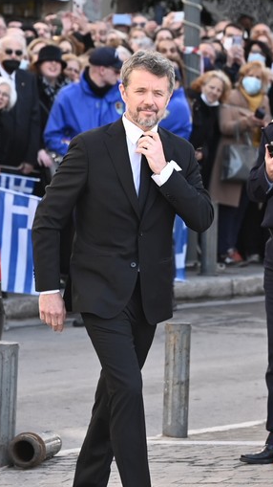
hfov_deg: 6.4
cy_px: 243
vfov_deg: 11.3
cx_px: 147
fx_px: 2447
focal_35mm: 190
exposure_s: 1/250
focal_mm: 120
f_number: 5.6
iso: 400
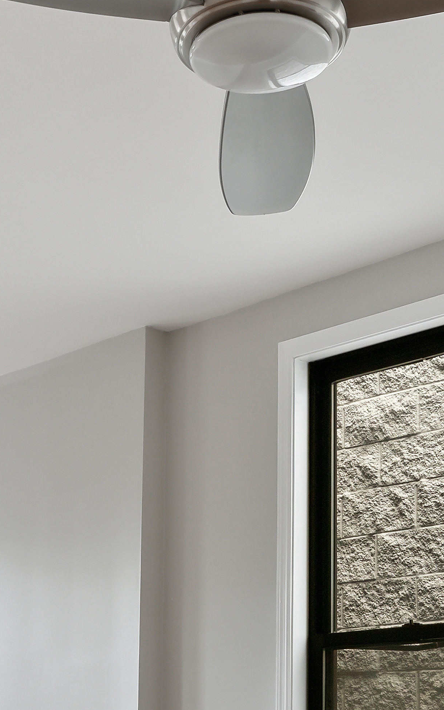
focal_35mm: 66
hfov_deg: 19.6
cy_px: 740
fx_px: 1278
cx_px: 131
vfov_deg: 28.7
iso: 320
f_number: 8
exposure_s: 1.3
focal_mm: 16
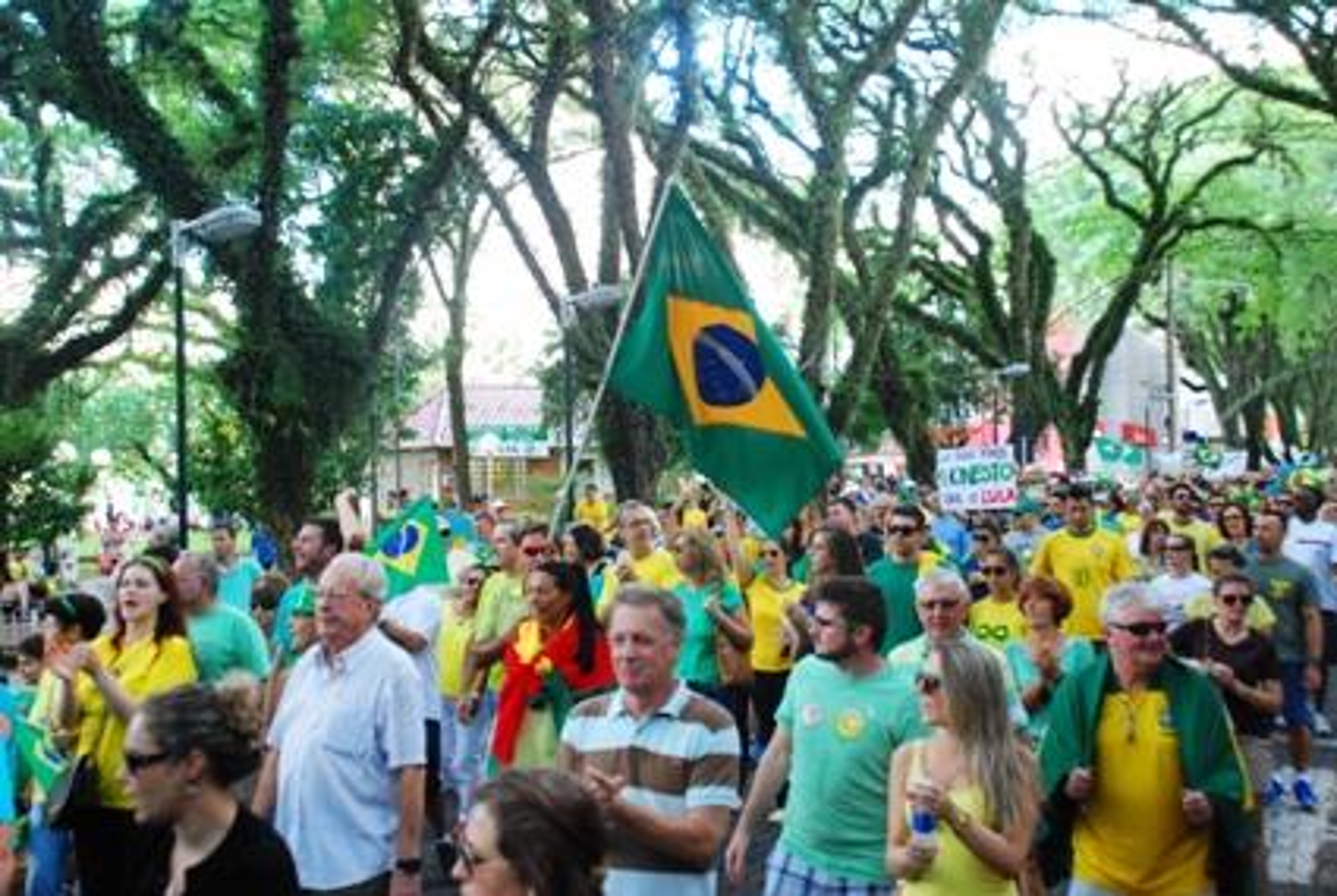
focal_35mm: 42
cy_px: 448
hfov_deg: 46.3
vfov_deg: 32.0
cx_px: 668
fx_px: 1563
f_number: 4.5
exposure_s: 1/80
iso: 1600
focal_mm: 28
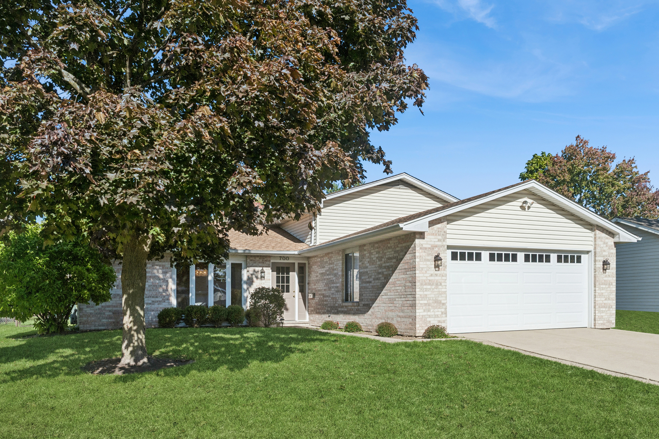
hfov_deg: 63.7
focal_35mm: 29
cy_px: 220
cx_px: 330
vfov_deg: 44.9
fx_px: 531
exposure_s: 1/2000
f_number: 8
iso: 400
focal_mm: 29
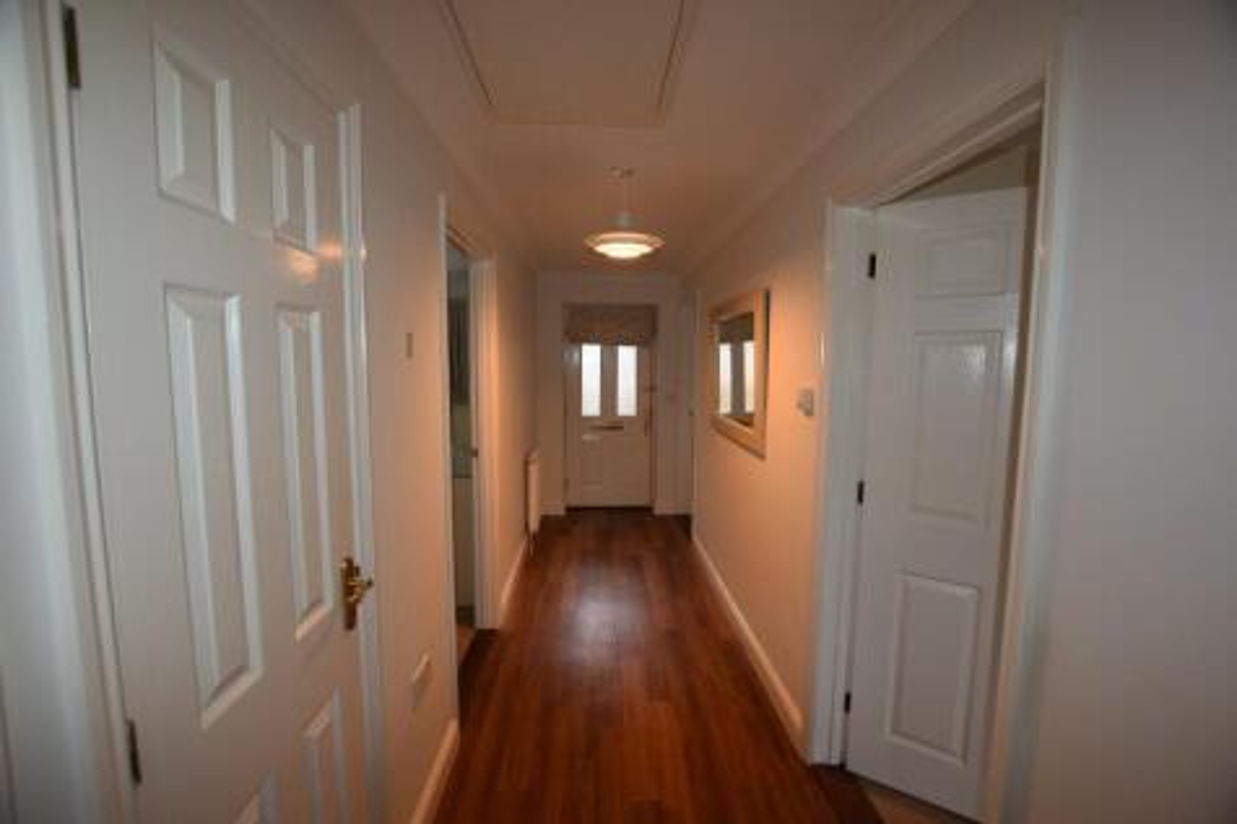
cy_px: 412
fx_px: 515
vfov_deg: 77.3
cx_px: 618
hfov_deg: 100.4
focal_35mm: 15
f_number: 4.5
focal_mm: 10
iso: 800
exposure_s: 1/80
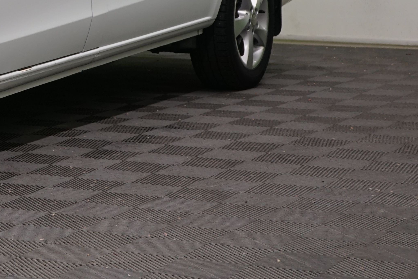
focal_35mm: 146
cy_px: -50
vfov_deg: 9.3
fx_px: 1695
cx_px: -150
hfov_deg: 13.5
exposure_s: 1/60
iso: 500
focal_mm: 50
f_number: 5
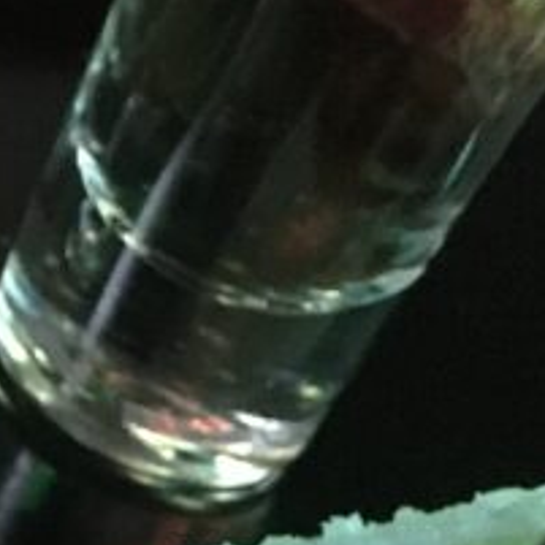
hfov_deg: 15.2
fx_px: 1817
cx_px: -377
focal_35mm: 102
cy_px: 87
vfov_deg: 16.9
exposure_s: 1/17
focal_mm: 4.15
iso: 1000
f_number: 2.2
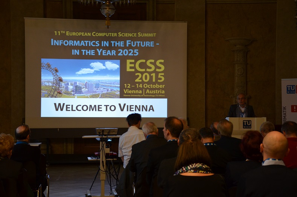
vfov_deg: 18.1
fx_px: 618
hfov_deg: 27.0
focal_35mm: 75
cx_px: 148
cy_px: 98
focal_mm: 50
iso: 900
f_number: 5
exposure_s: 1/30
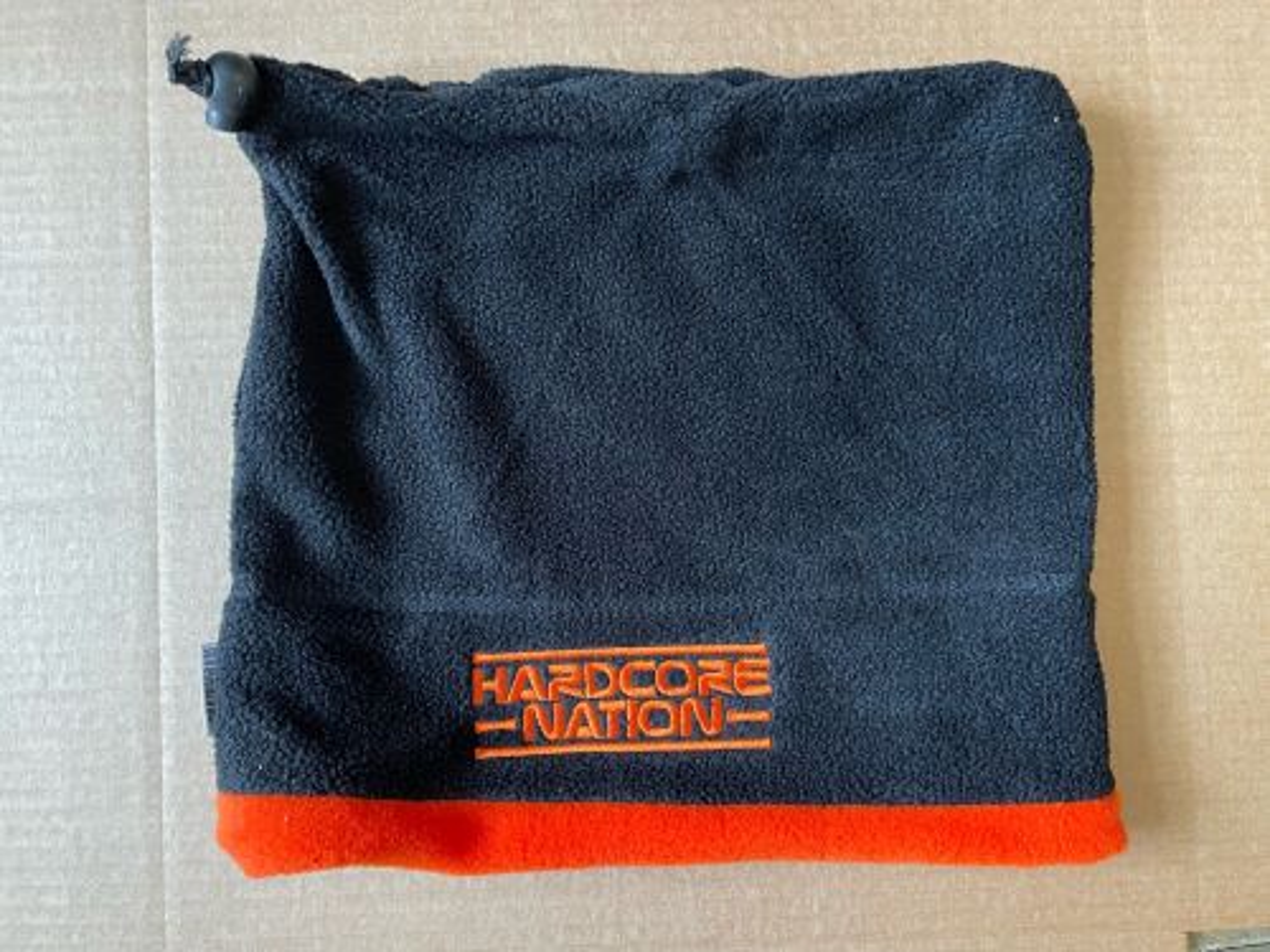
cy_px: 476
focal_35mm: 26
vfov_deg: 53.1
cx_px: 635
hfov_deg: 67.3
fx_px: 954
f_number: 1.6
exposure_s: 1/60
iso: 400
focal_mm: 4.2
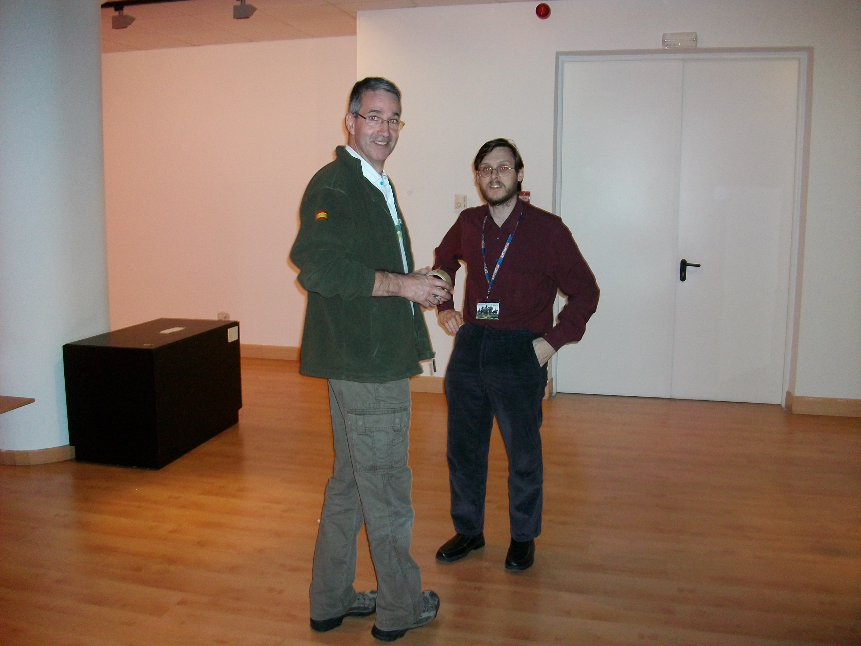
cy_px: 323
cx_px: 430
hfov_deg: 56.8
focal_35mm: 32
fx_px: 796
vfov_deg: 44.2
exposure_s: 1/40
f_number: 2.9
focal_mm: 5.7
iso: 236
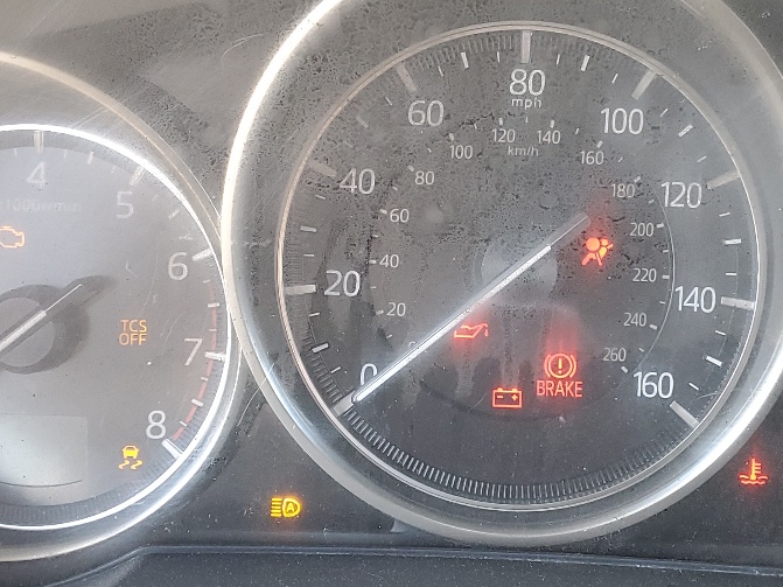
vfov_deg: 23.6
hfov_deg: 31.1
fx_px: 1402
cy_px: 260
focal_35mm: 62
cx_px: 485
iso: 92
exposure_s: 1/60.2
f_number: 1.5
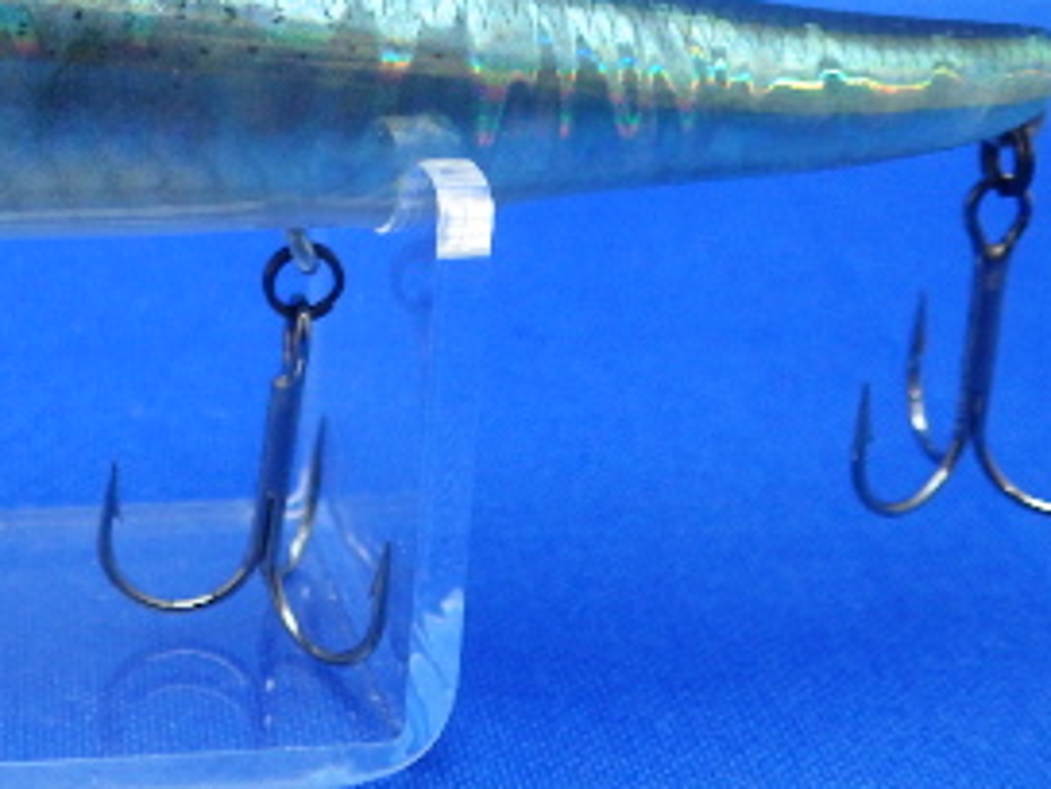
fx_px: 2216
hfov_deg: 25.2
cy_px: 97
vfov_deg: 19.8
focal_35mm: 73
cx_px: -43
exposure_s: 1/45
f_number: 2.3
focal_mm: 5.5
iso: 400
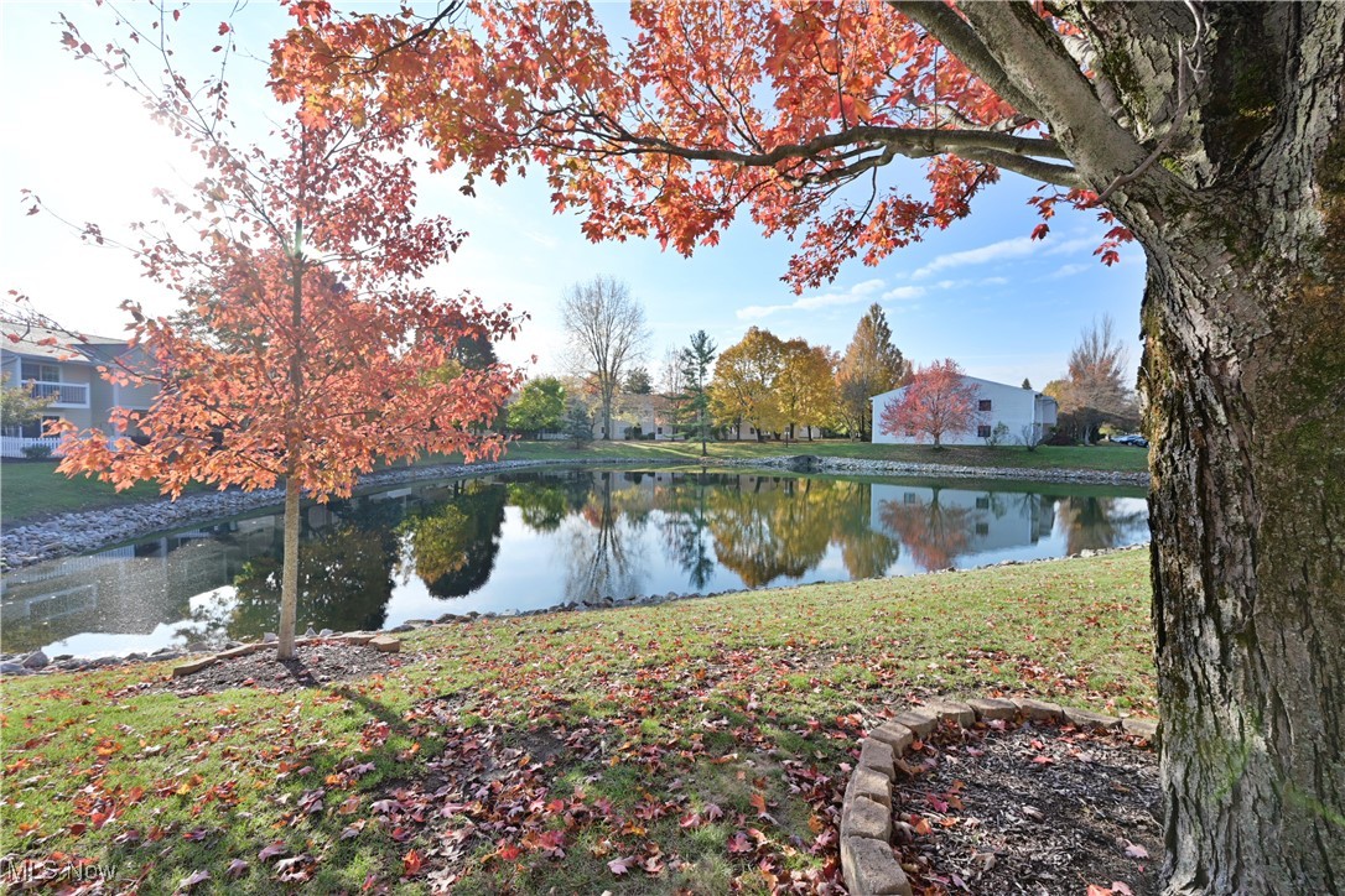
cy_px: 448
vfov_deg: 81.2
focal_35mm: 14
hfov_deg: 104.3
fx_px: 523
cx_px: 672
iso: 400
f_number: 9
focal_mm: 14
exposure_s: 1/250
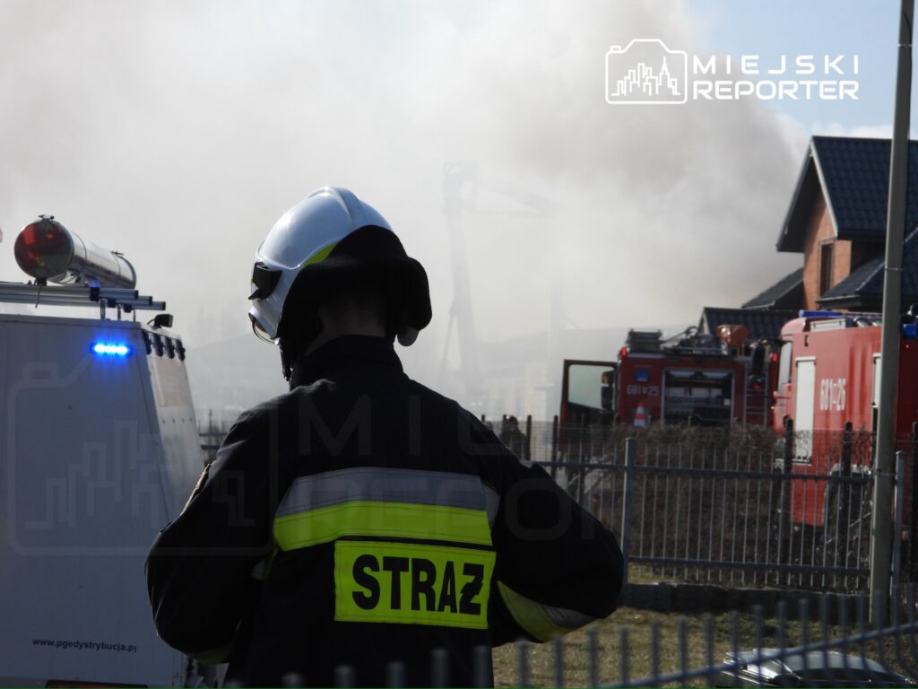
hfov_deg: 14.6
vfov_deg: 11.0
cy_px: 344
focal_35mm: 135
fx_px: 3580
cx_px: 459
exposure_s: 1/1250
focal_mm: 24.3
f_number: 4
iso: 100
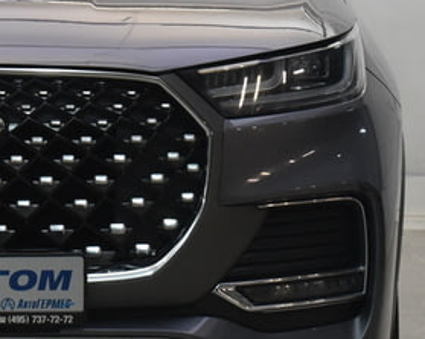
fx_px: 2628
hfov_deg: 9.2
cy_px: 97
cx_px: -47
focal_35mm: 209
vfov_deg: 7.4
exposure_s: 1/80
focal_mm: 46
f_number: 5.3
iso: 1000
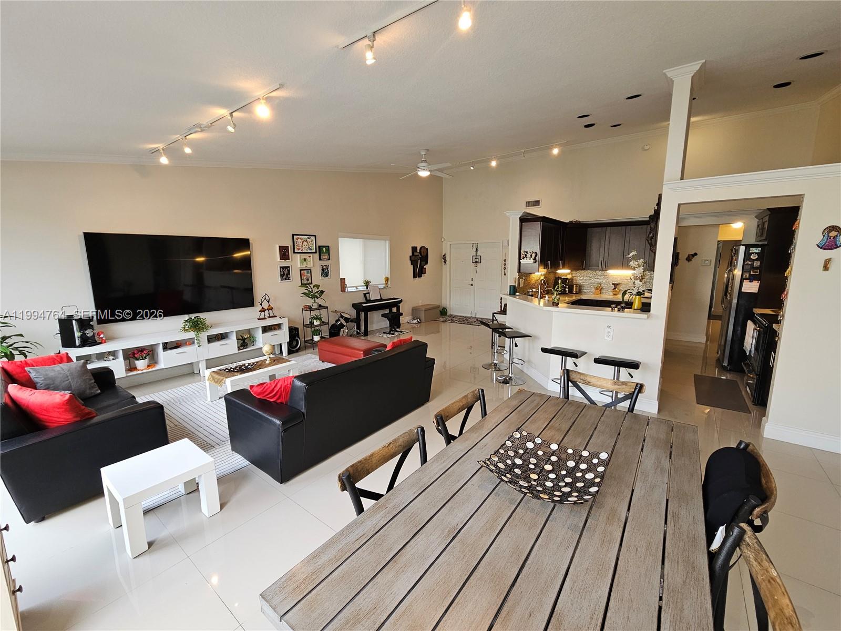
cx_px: 420
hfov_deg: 106.2
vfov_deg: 89.9
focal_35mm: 13
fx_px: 316
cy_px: 316
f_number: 2.2
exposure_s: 1/60
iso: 125
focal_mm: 2.2
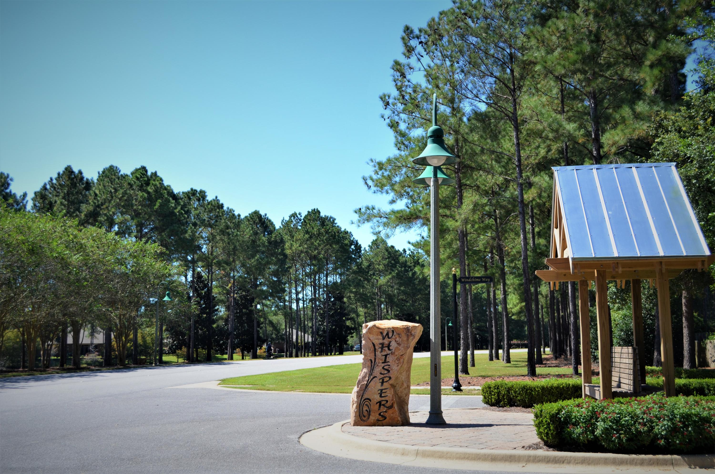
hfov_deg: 49.6
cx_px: 358
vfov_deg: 34.1
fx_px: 773
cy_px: 237
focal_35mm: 39
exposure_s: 1/1500
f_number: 4.8
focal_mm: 26
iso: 400
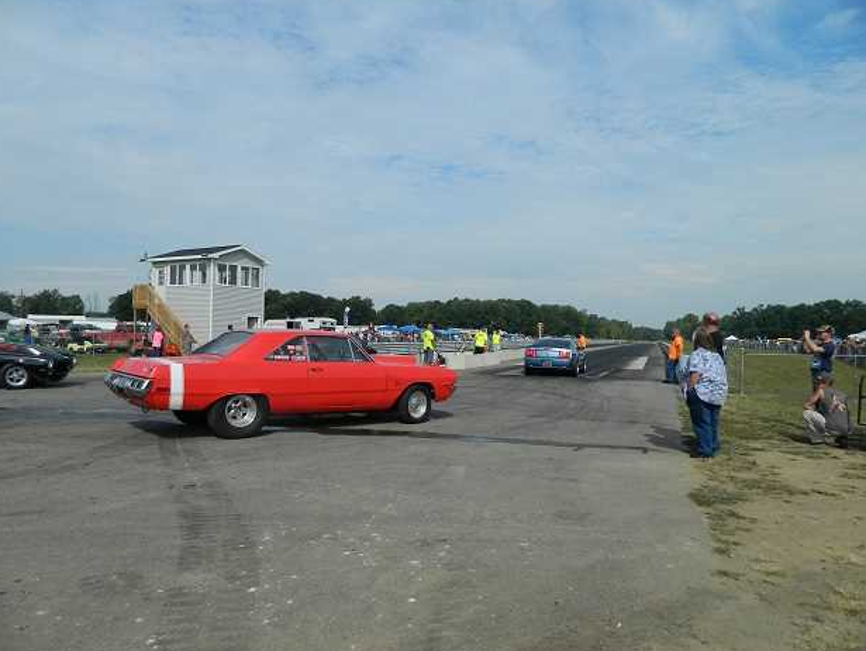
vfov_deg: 53.1
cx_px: 442
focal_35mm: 26
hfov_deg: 67.3
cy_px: 321
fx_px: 651
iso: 80
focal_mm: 4.5
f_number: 8.7
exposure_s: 1/250
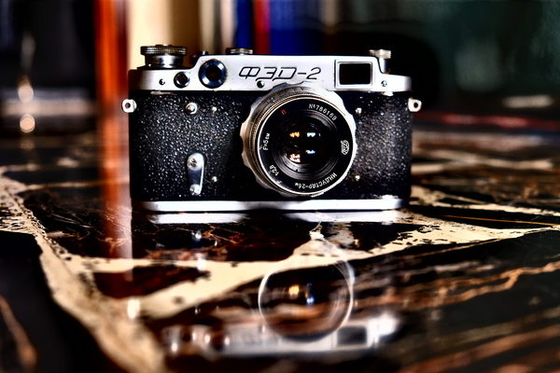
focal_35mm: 47
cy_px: 186
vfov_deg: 28.6
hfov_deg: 41.9
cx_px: 280
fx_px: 731
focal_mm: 31.5
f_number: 3.6
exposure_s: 1/13
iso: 800
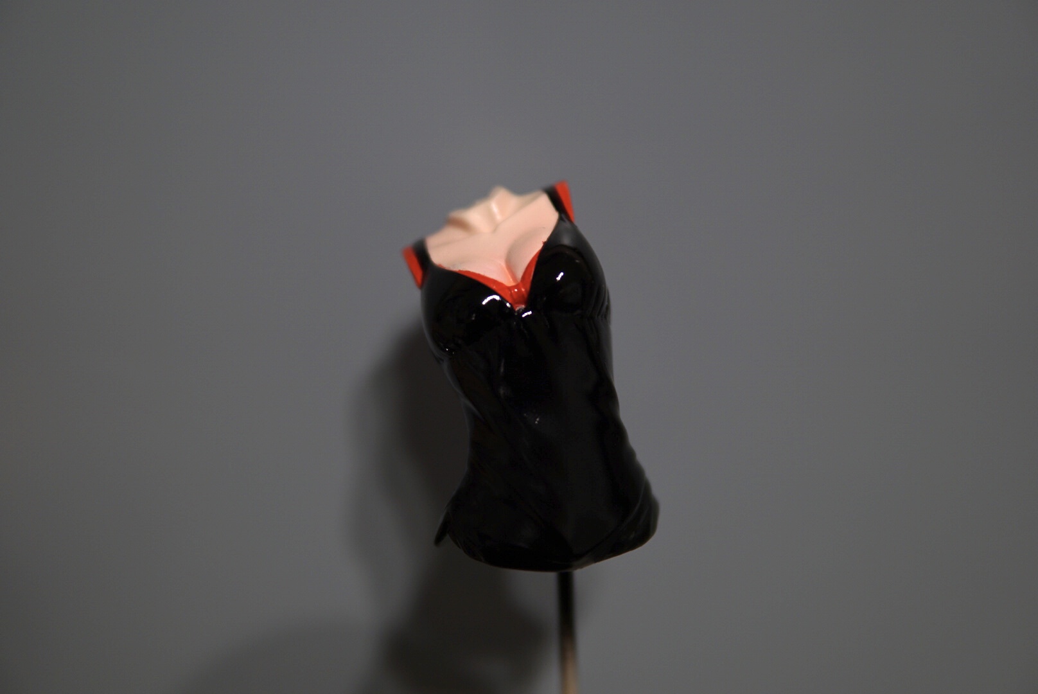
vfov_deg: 29.9
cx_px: 519
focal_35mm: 45
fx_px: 1298
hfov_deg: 43.6
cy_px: 347
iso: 100
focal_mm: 30
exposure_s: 1/80
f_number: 1.4
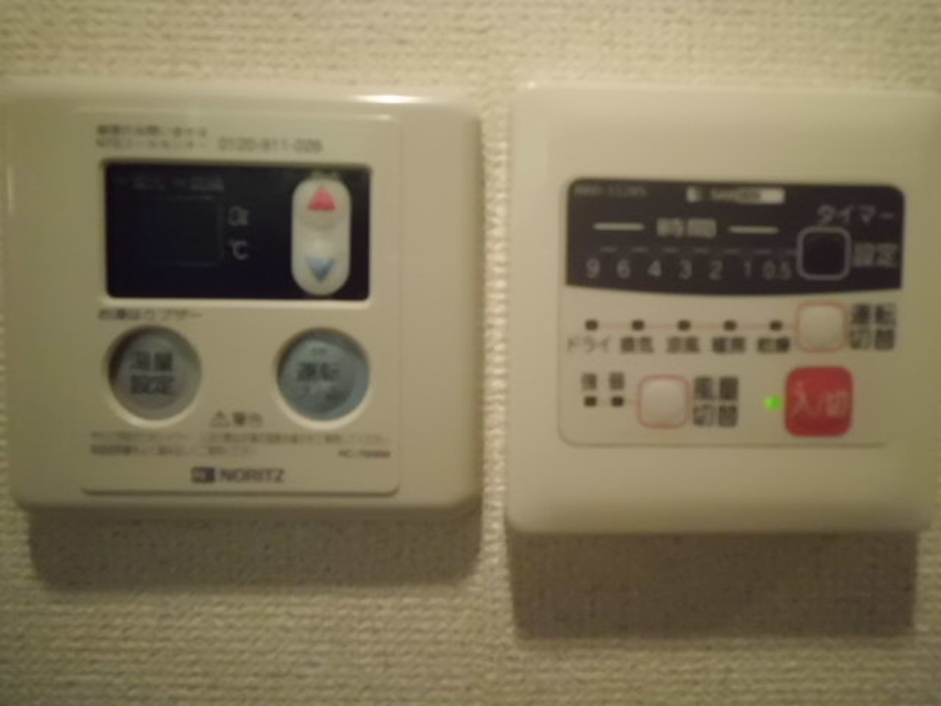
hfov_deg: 67.3
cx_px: 470
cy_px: 353
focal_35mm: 26
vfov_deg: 53.1
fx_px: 707
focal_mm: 4.7
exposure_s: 1/125
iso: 800
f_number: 2.8
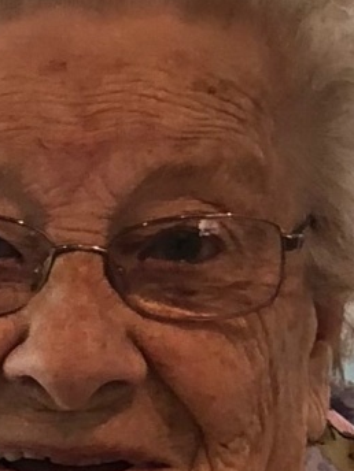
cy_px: 230
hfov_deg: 25.5
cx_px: 123
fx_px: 777
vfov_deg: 33.8
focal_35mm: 57
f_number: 1.8
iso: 40
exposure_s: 1/24
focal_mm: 3.99
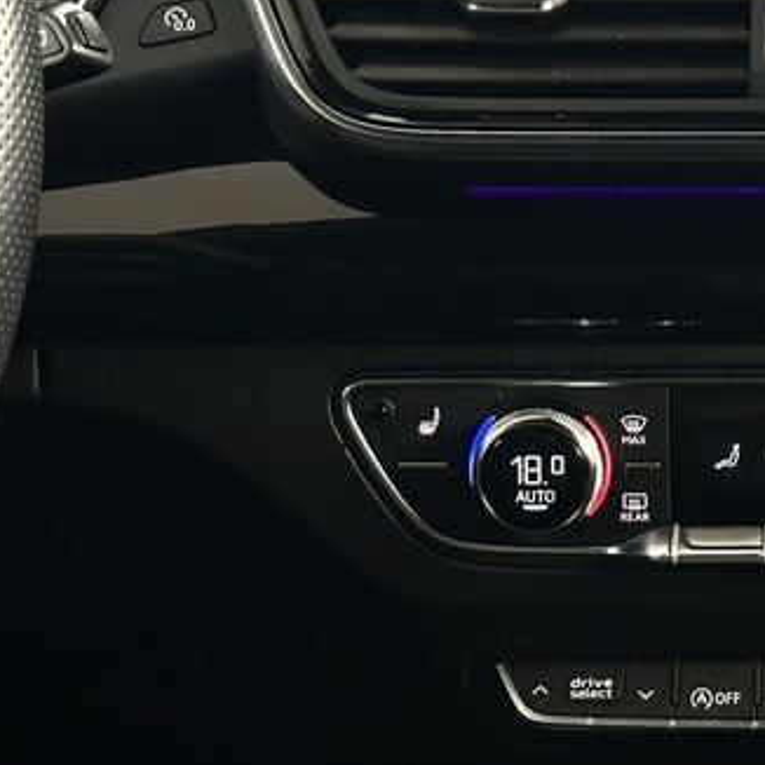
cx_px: 894
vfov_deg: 14.8
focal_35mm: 117
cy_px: 165
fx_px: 2925
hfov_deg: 14.5
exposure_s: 1/50
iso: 250
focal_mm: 6.86
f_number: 1.78
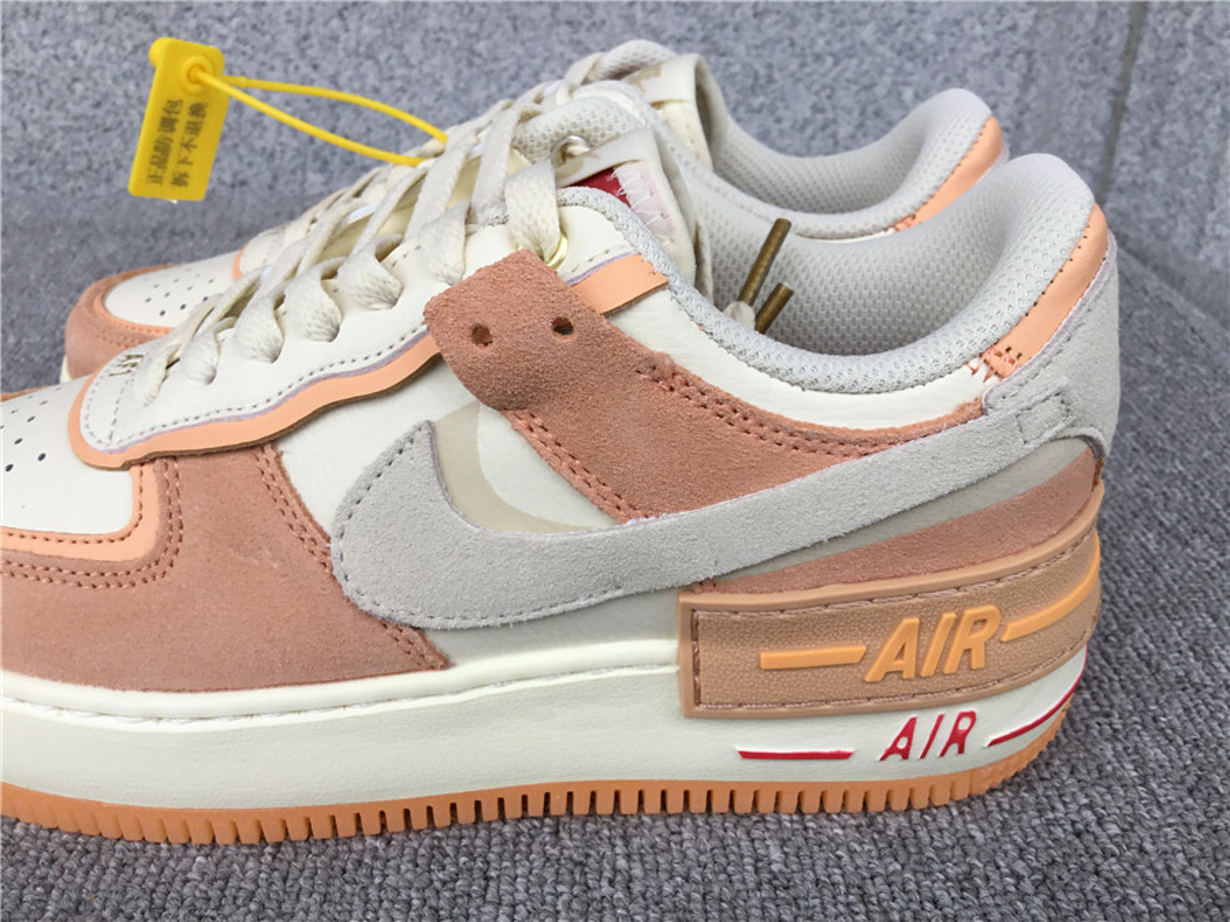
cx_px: 615
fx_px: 1102
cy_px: 461
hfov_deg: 58.4
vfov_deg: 45.4
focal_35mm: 31
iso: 25
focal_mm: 3.3
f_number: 2.4
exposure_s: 1/365
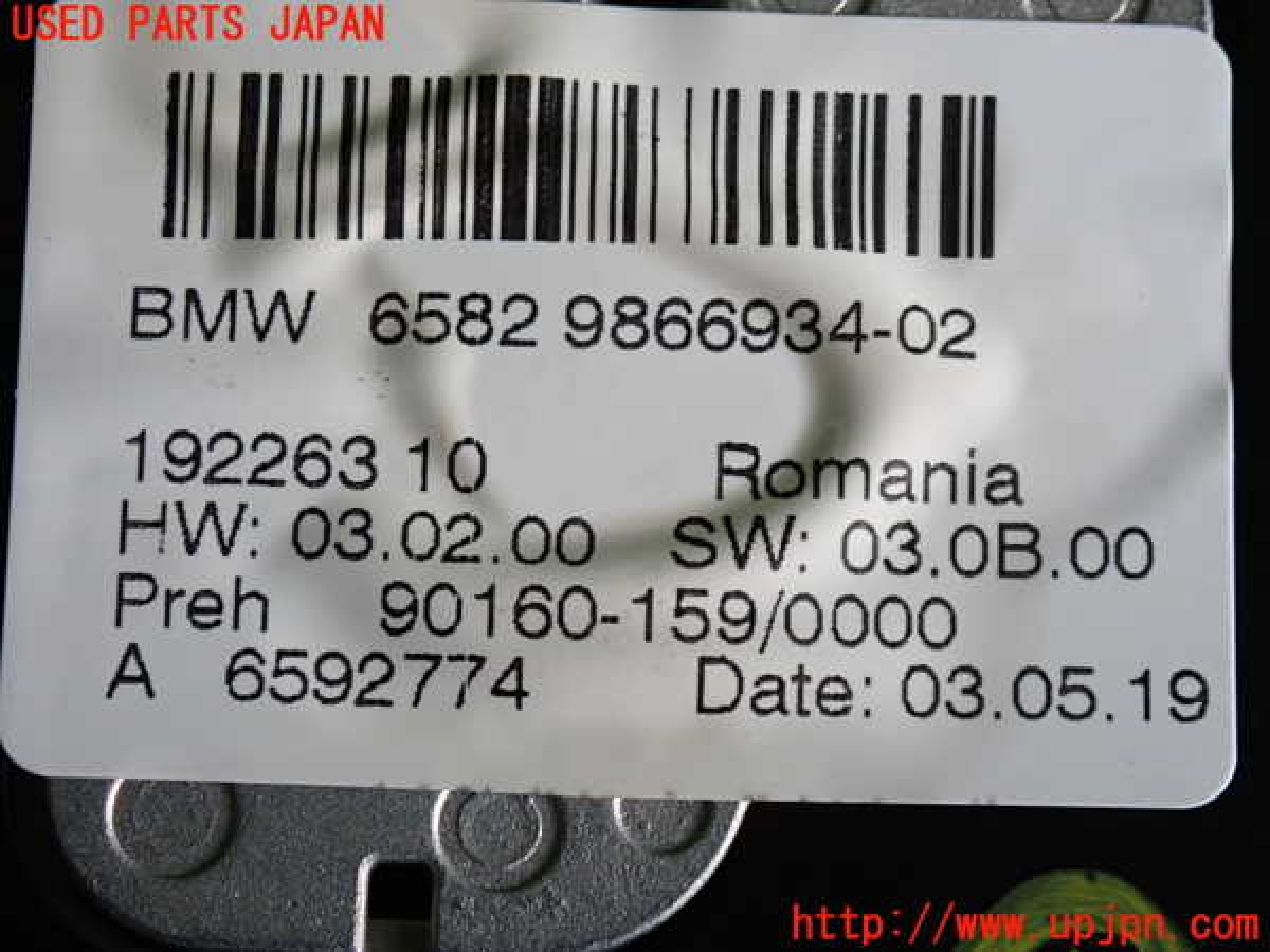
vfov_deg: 14.8
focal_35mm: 100
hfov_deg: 19.6
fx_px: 3669
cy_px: 476
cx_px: 635
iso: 320
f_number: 4.9
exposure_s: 1/100
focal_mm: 18
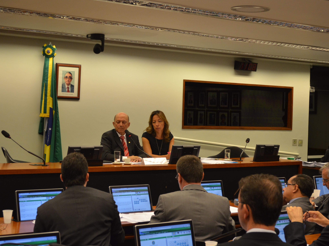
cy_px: 123
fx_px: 627
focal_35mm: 66
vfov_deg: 22.3
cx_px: 162
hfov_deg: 29.4
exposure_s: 1/160
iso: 800
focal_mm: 40
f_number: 5.3
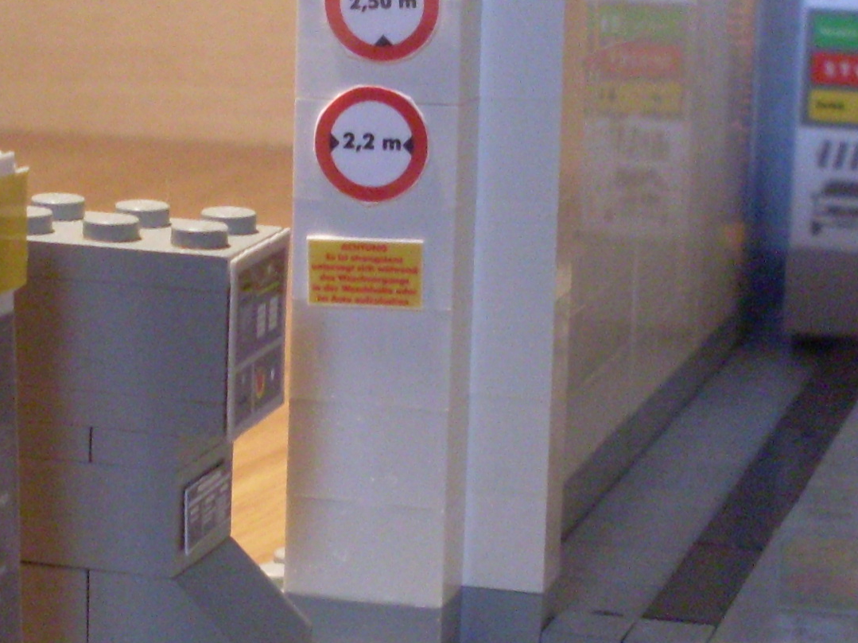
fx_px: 2850
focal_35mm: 115
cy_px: 429
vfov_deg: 12.9
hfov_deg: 17.0
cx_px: 222
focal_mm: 6.3
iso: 200
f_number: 2.8
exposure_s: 1/30
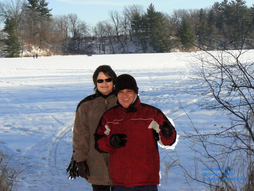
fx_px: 521
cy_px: 96
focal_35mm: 71
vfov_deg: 20.7
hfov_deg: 27.4
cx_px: 127
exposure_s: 1/1600
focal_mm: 11.8
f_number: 8
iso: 400
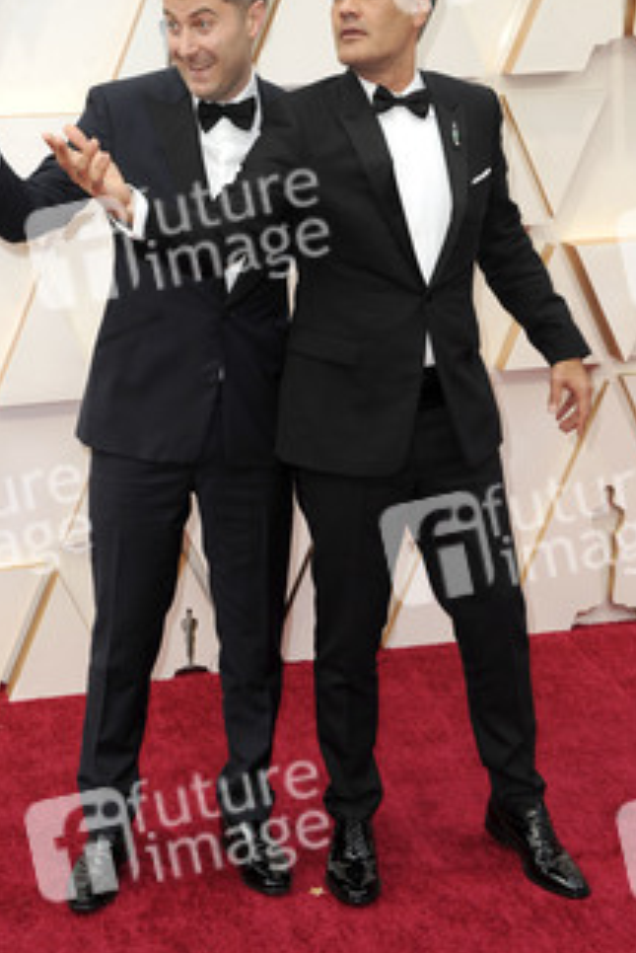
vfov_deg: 28.0
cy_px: 388
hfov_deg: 18.9
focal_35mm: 72
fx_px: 1906
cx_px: 265
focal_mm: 58
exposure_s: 1/250
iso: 800
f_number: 7.1
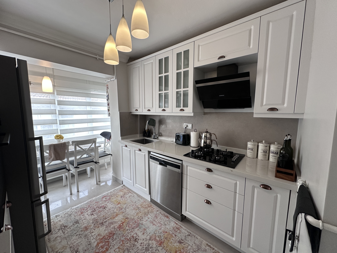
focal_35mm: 14
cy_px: 126
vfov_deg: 85.7
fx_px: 136
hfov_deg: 102.1
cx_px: 168
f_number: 2.2
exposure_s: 1/100
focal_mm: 2.22
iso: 160
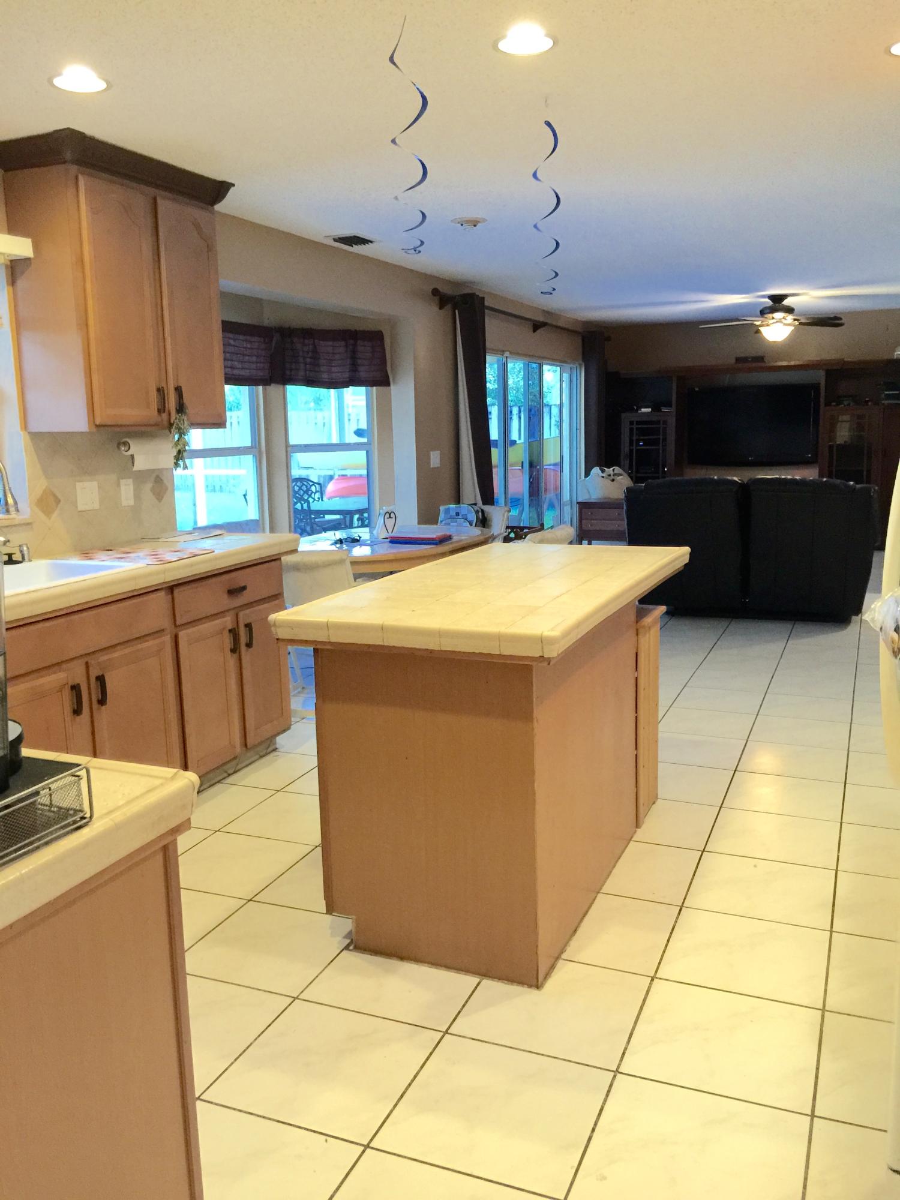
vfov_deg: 61.7
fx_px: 1005
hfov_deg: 48.2
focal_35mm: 29
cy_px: 600
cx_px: 450
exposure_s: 1/15
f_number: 2.2
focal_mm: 4.15
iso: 100
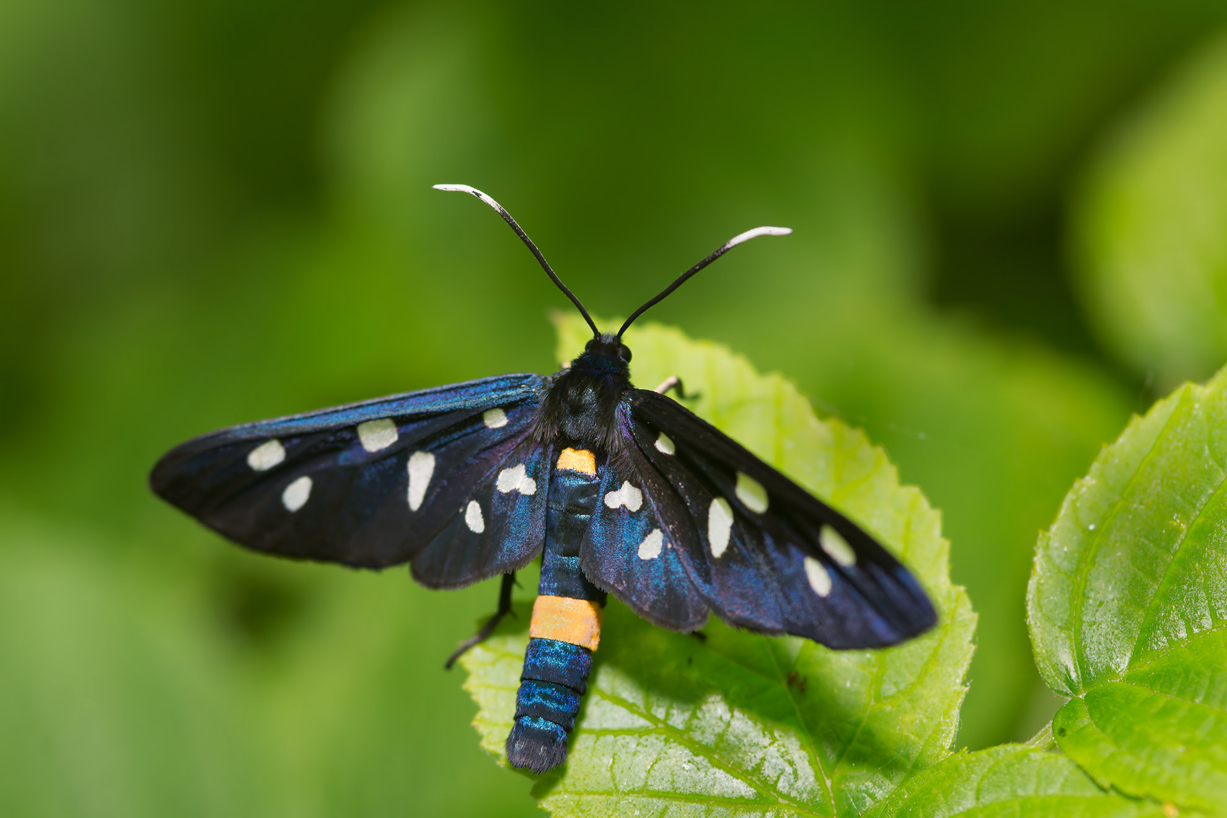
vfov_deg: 8.7
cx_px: 614
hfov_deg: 13.0
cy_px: 409
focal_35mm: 158
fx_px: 5368
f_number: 5.6
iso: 100
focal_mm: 105
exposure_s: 1/160
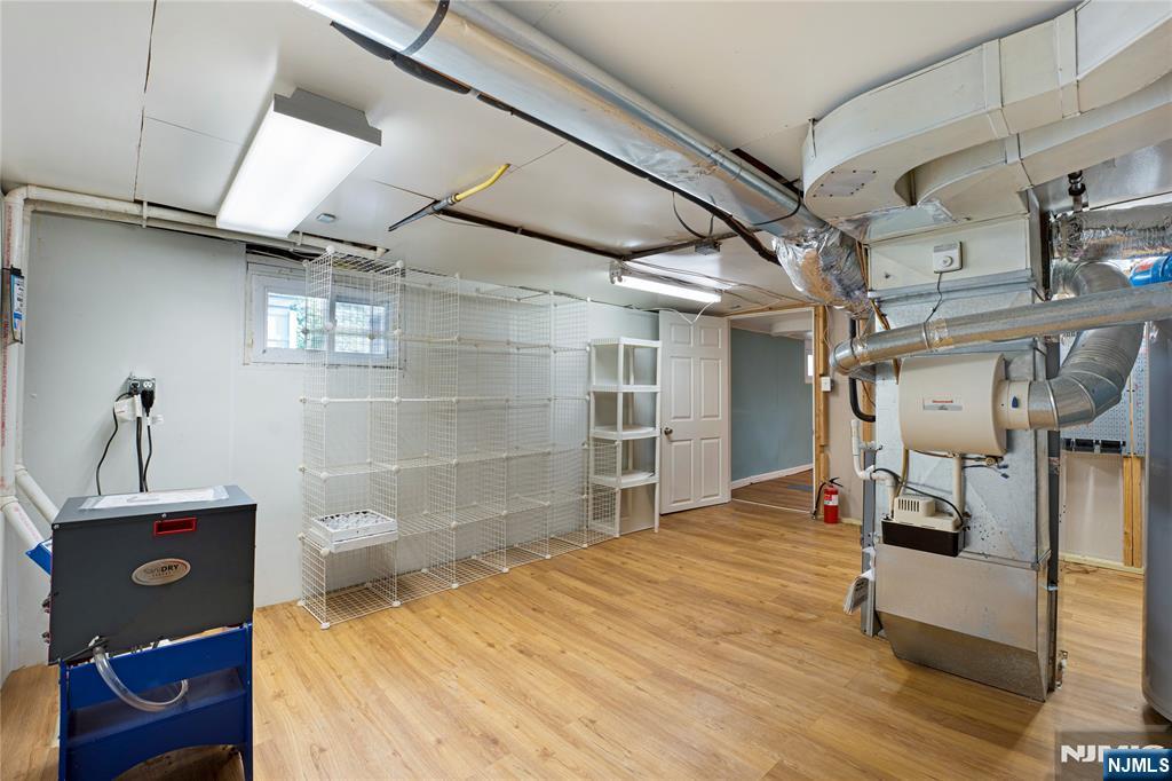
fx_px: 456
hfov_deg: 104.3
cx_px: 586
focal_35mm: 14
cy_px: 390
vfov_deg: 81.2
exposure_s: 1/80
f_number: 8
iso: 400
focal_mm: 14
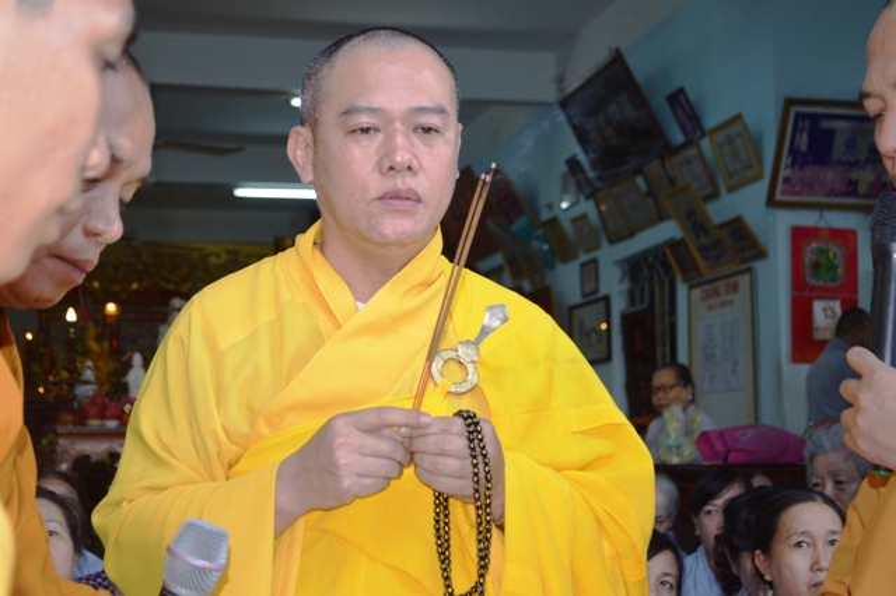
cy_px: 298
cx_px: 448
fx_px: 1642
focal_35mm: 66
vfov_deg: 20.6
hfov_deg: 30.5
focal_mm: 44
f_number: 5.3
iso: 400
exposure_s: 1/60
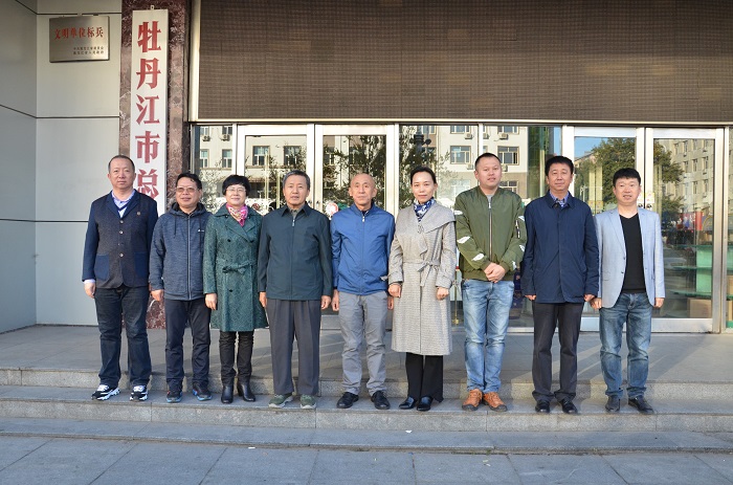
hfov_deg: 67.5
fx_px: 548
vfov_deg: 47.7
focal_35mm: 27
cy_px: 242
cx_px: 366
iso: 800
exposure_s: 1/200
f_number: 7.1
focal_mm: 18
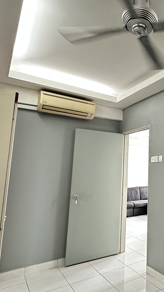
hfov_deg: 38.1
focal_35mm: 27
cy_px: 137
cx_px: 165
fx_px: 209
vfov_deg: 69.8
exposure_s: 1/50
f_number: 2.2
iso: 500
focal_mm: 2.22
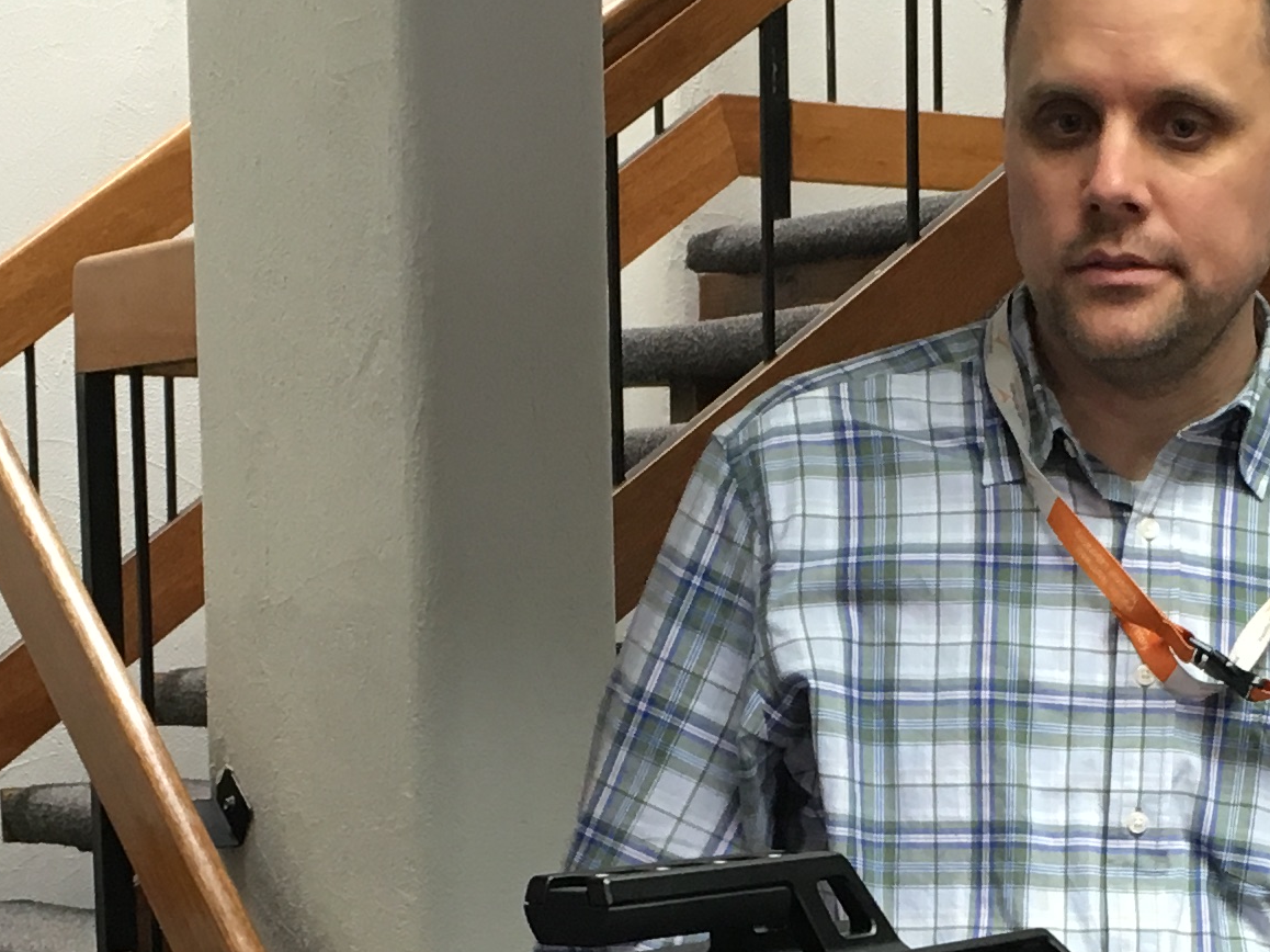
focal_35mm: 101
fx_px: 3705
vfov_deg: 14.4
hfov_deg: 19.4
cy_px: 1006
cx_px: 887
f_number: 2.2
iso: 80
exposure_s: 1/30
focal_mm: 4.15
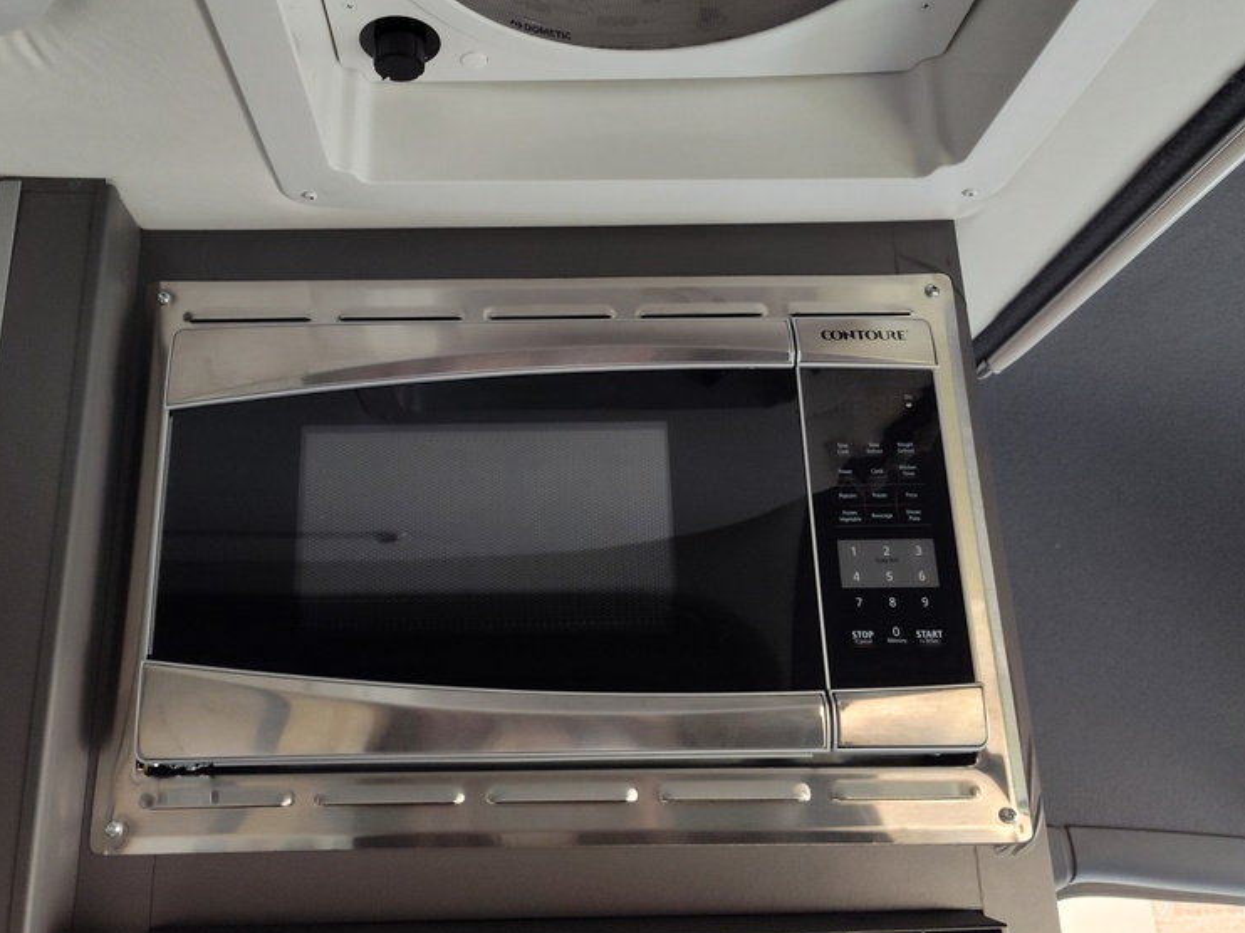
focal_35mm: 31
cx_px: 512
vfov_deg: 45.3
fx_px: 1115
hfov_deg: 58.0
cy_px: 401
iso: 1000
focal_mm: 5.56
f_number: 1.8
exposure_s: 1/60
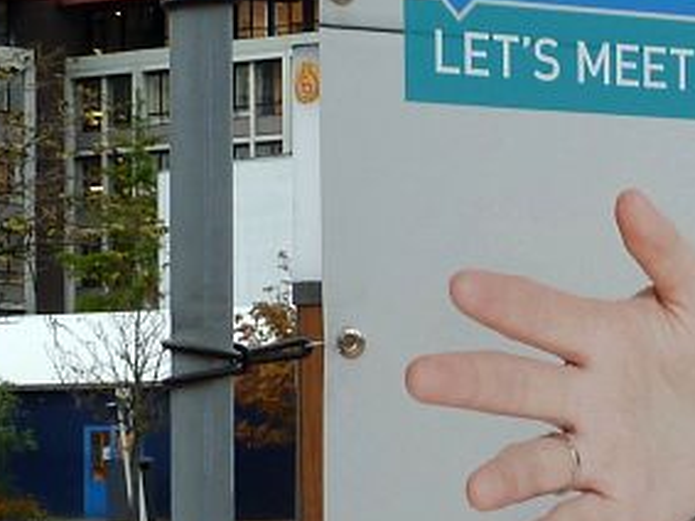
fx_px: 3050
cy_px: 354
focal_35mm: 152
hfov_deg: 12.5
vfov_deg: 9.7
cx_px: 990
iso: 100
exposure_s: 1/30
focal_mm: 6.9
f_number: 3.7
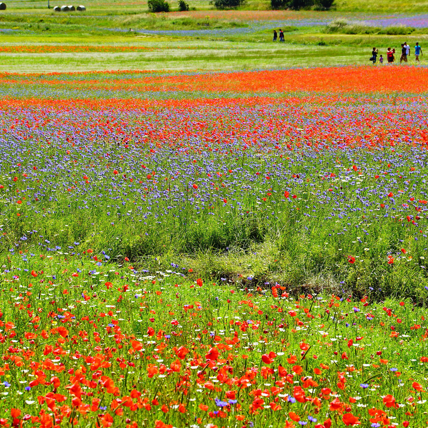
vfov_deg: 15.2
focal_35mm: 115
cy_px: 214
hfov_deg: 15.1
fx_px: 1609
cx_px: 249
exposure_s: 1/200
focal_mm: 60
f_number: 8
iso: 100
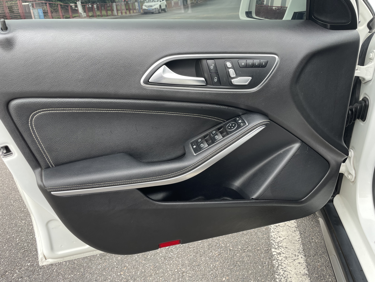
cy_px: 141
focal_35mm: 26
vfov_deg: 53.1
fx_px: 282
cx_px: 188
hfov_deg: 67.3
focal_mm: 4.2
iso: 32
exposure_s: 1/121
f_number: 1.6
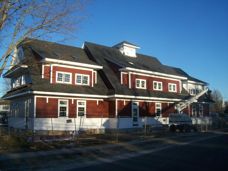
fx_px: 237
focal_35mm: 36
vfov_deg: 39.7
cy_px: 86
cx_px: 114
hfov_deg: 51.4
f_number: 4.8
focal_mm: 6
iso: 80
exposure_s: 1/351
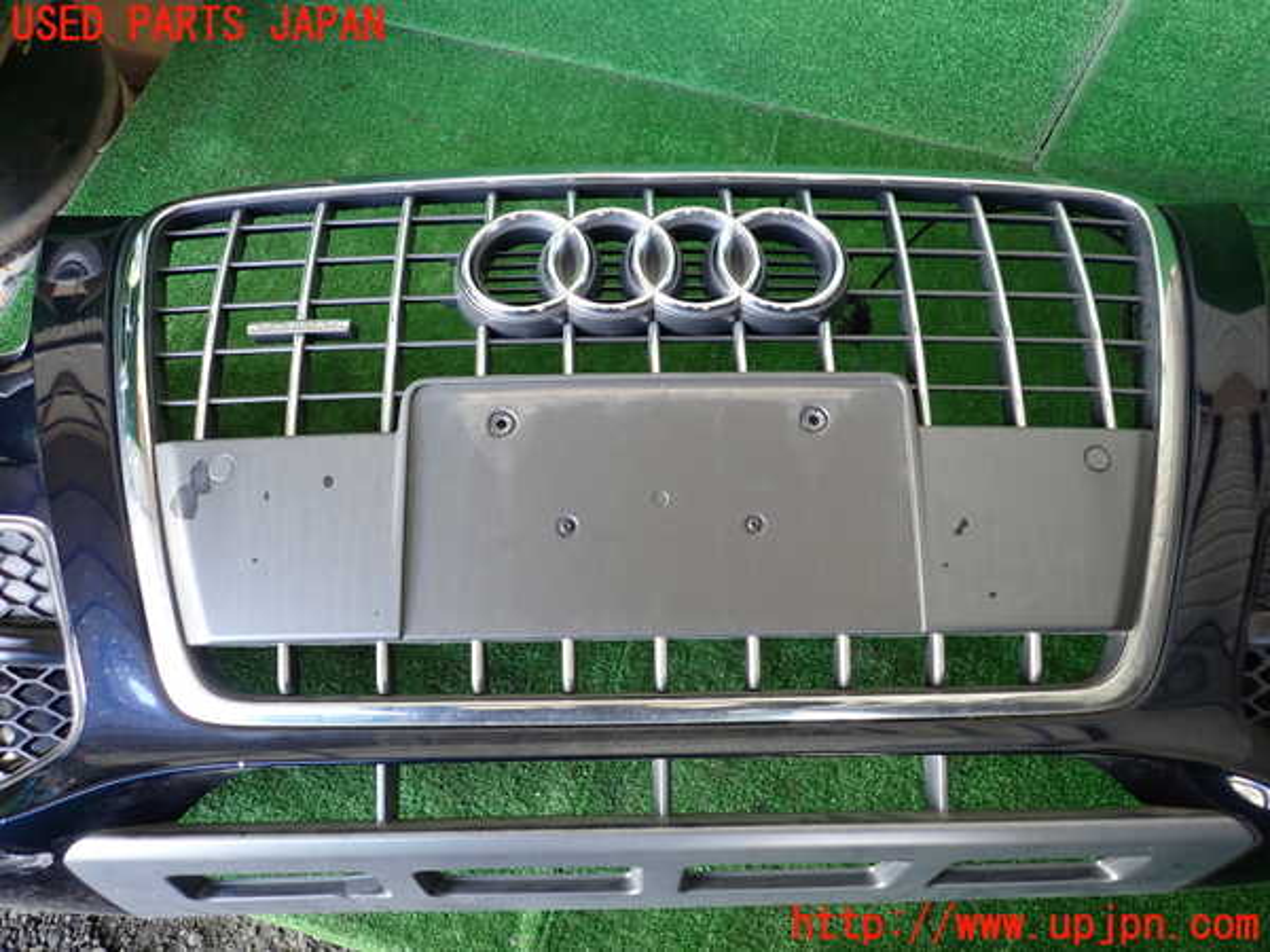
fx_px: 917
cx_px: 635
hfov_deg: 69.4
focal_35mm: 25
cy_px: 476
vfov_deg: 54.9
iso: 200
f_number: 2
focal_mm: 4.5
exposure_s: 1/50
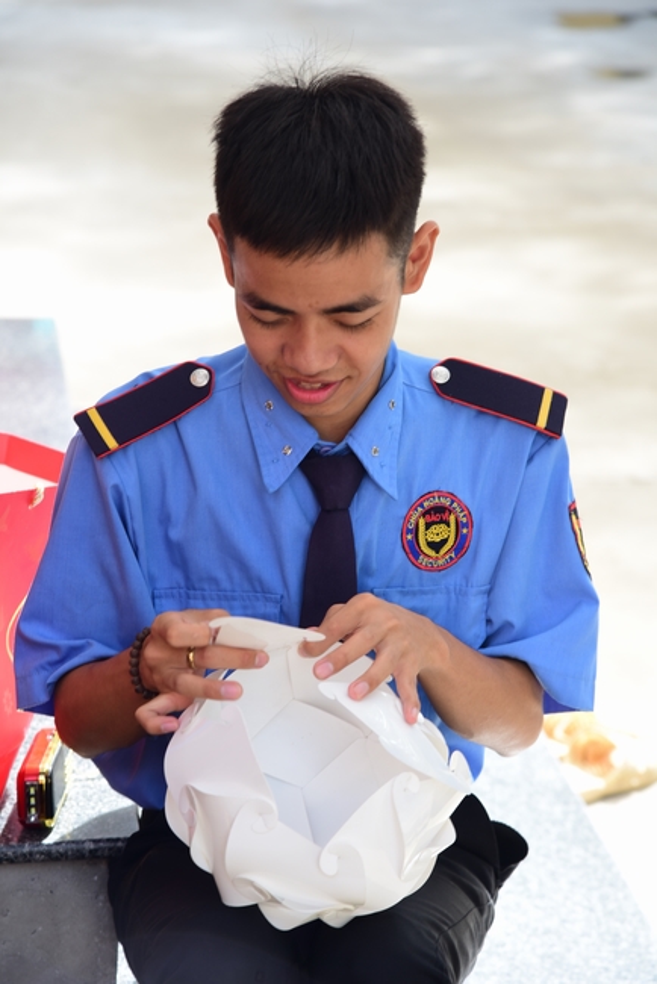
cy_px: 492
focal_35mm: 120
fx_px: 3281
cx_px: 328
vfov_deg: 17.1
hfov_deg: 11.4
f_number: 5.6
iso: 100
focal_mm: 120
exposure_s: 1/50
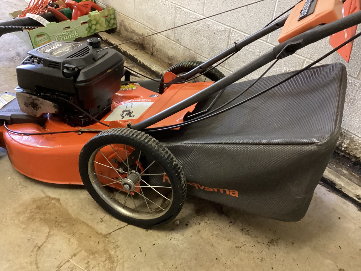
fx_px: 323
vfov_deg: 45.4
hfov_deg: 58.3
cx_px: 180
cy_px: 136
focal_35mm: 31
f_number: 2.4
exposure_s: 1/25
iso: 500
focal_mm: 3.3
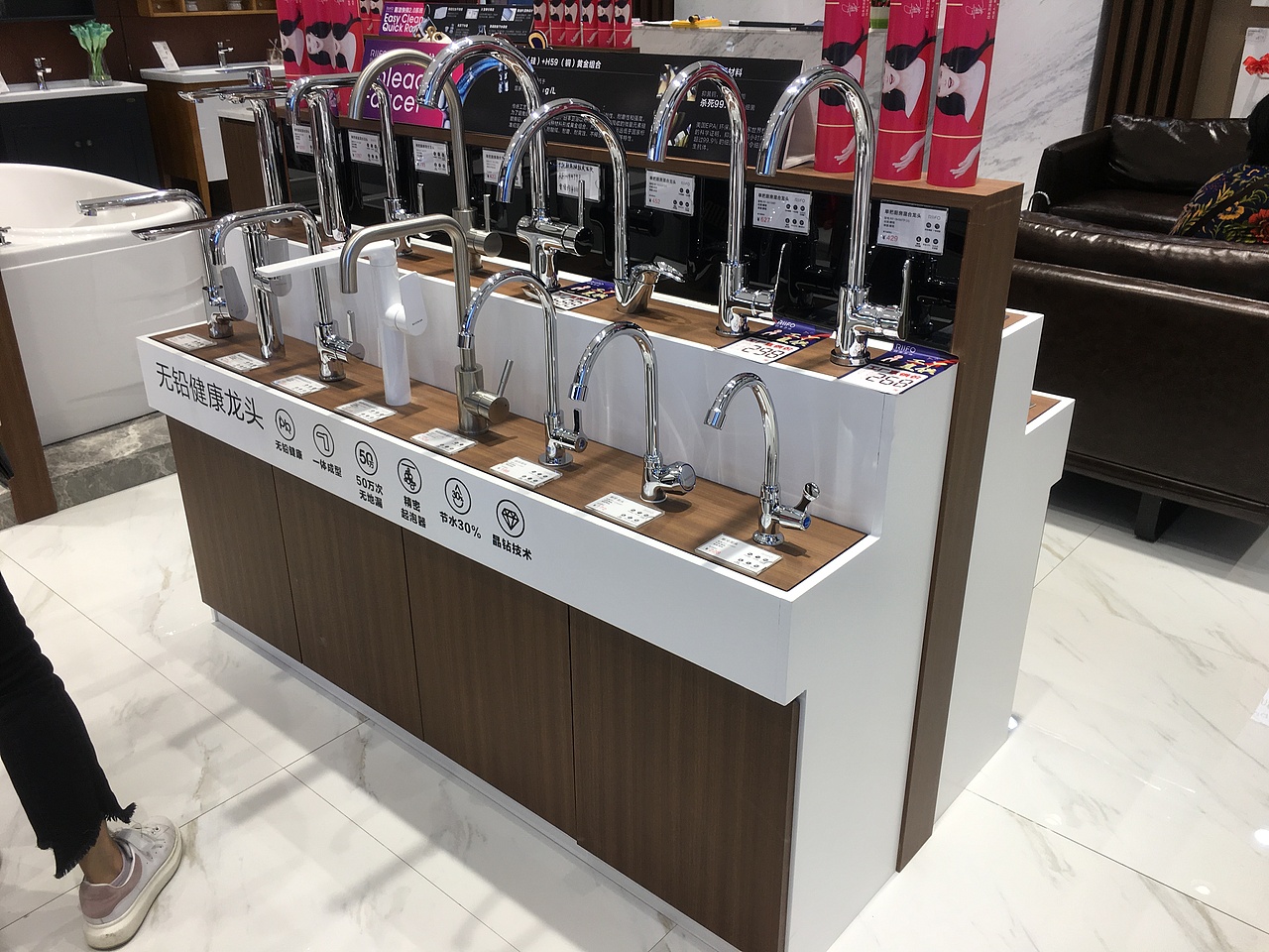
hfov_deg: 61.7
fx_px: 1063
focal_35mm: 29
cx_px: 634
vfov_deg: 48.2
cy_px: 476
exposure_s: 1/50
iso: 25
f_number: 2.2
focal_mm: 4.15
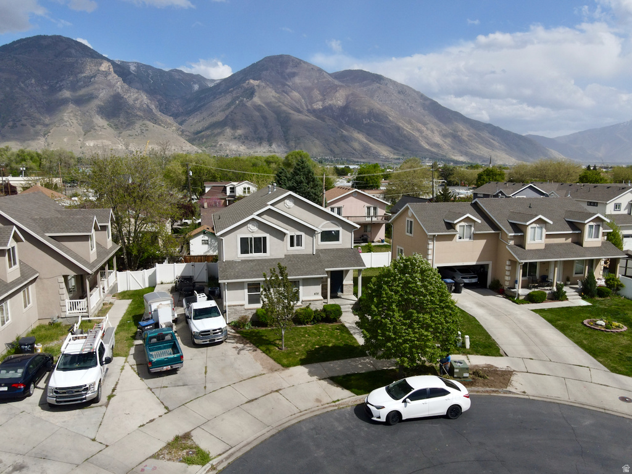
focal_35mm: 24
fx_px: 438
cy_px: 237
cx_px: 316
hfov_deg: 71.6
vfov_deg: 56.8
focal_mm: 4.5
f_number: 2.8
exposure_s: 1/1250
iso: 100
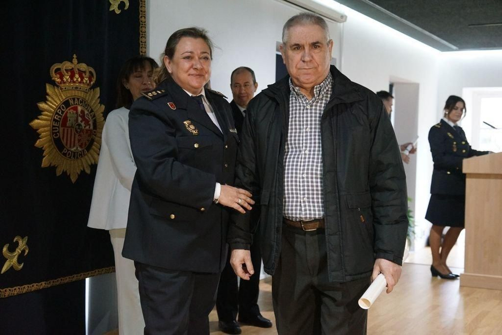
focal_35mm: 52
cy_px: 168
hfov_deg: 37.8
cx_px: 251
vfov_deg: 25.8
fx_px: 733
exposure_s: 1/160
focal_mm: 35
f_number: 2.8
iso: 3200
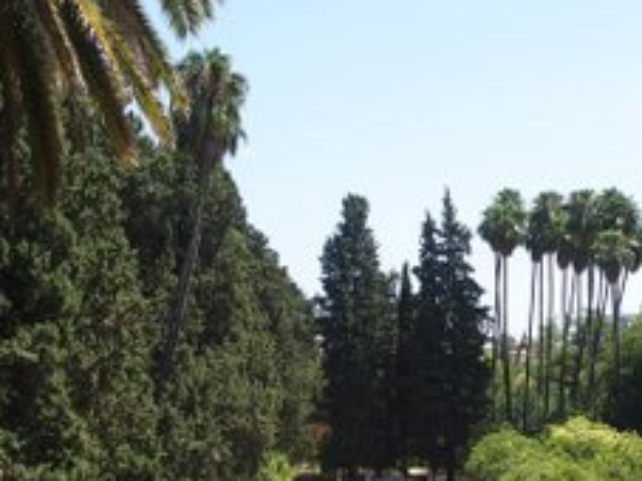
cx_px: 438
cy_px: 433
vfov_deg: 19.5
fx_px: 1372
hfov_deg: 26.2
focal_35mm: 74
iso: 100
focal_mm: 7.4
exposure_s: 1/640
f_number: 3.5
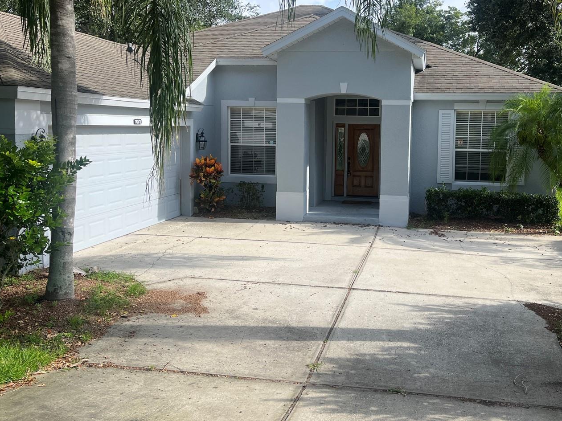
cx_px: 345
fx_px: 536
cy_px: 160
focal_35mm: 33
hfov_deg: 54.8
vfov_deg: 42.6
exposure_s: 1/1748
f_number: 1.6
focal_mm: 5.1
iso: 50
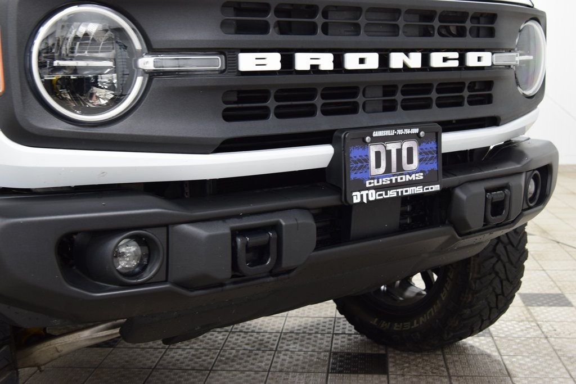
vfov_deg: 26.5
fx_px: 816
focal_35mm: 51
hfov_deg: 38.9
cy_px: 192
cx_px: 288
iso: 800
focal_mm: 34
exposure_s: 1/15
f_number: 6.3
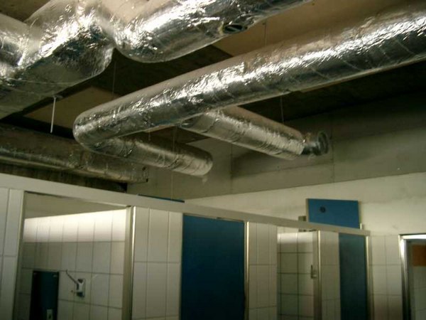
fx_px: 455
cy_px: 160
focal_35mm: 37
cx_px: 213
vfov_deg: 38.7
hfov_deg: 50.1
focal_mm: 7.6
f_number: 2.6
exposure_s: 1/13
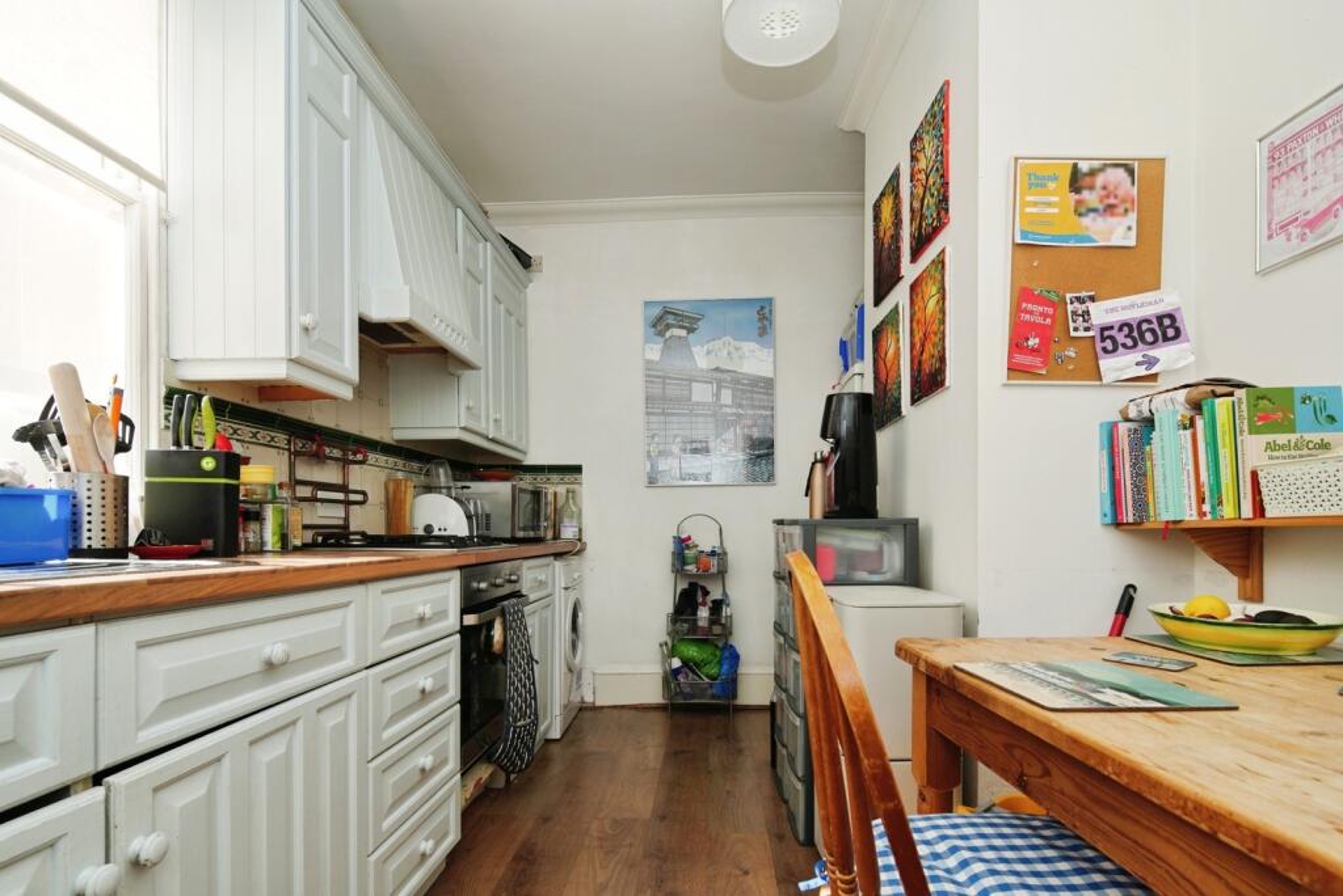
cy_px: 448
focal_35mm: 17
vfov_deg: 70.5
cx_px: 672
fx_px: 635
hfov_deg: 93.2
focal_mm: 17
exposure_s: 1/200
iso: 640
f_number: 9
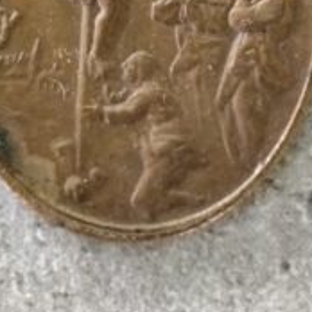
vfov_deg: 9.2
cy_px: -9
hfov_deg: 9.3
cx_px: 149
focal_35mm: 189
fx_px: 1927
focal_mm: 6.19
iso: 1600
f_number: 1.65
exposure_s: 1/25
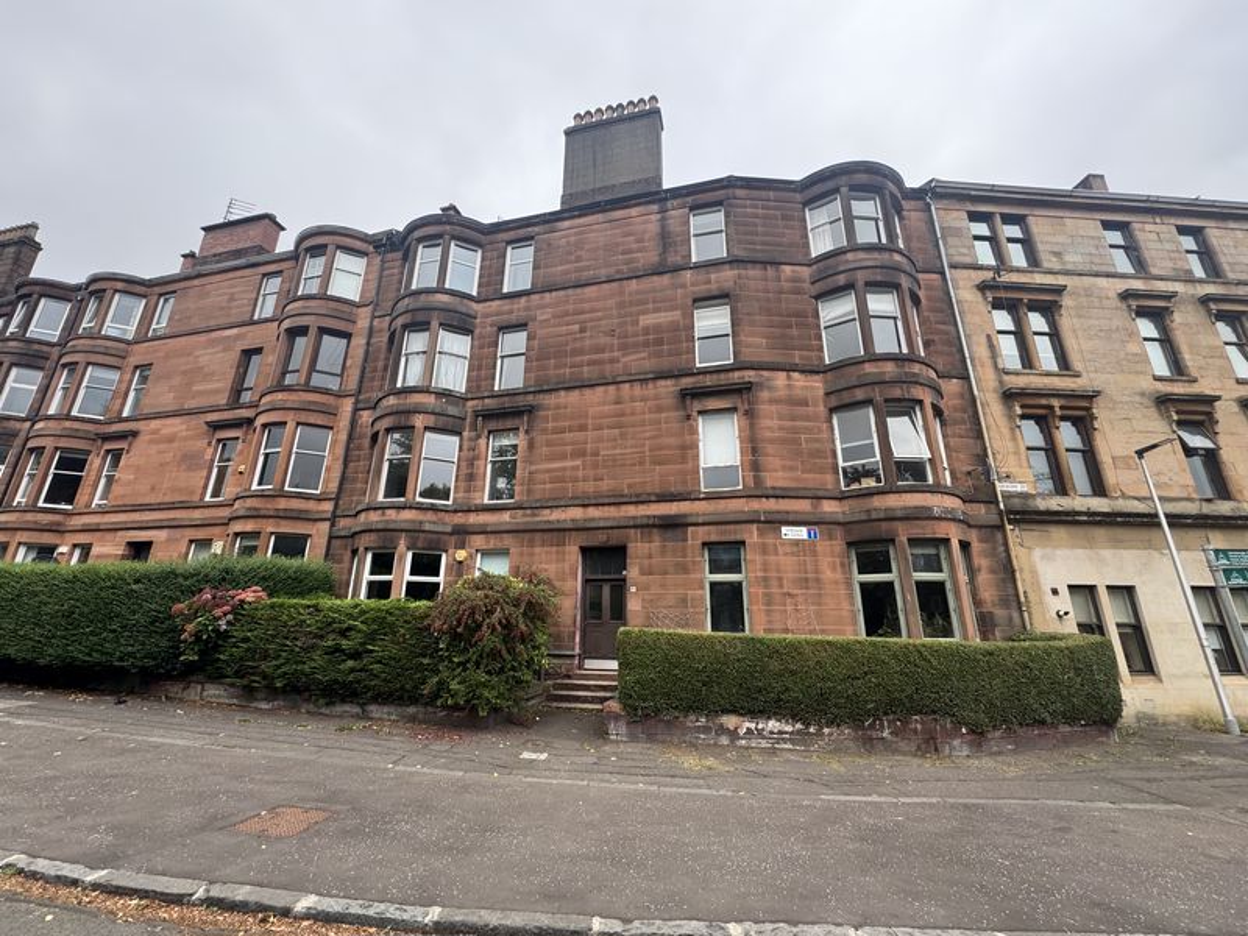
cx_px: 624
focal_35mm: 14
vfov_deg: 85.7
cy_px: 468
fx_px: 505
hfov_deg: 102.1
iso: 40
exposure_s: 1/231
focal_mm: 2.22
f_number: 2.2
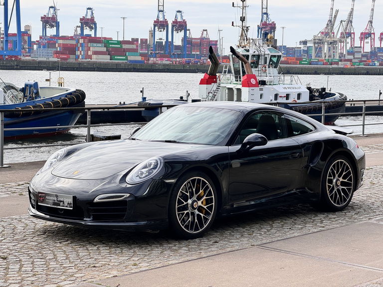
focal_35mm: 77
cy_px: 144
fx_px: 852
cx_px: 192
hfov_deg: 25.3
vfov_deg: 19.1
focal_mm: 9
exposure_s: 1/550
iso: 25
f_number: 2.8
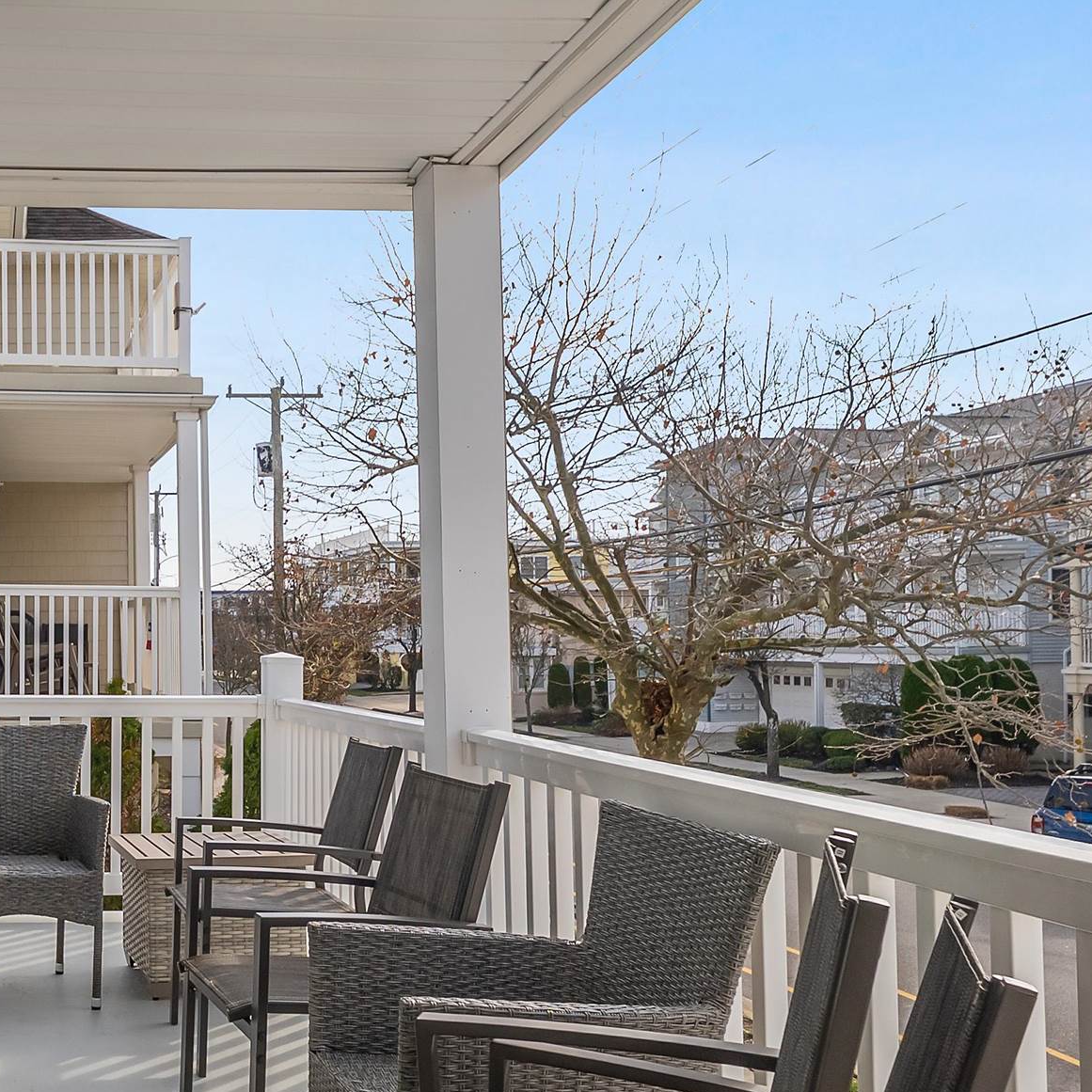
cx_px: 37
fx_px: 1357
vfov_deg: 43.7
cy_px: 633
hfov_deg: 39.4
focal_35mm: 38
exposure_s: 1/1250
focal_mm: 16.9
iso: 640
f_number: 7.1
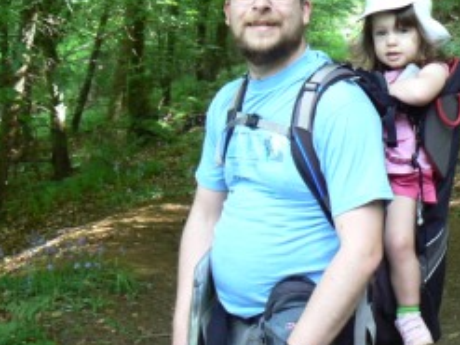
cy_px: 106
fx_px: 837
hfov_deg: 30.4
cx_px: 320
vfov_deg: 23.1
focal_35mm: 63
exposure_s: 1/25
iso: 200
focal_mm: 6
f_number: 2.8
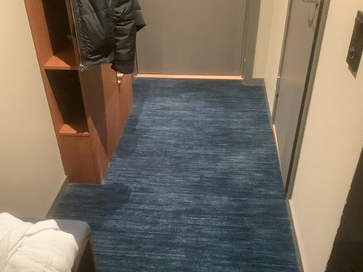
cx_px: 172
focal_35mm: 37
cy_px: 151
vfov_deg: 38.6
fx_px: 388
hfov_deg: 50.1
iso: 640
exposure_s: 1/25
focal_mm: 3.3
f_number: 2.4
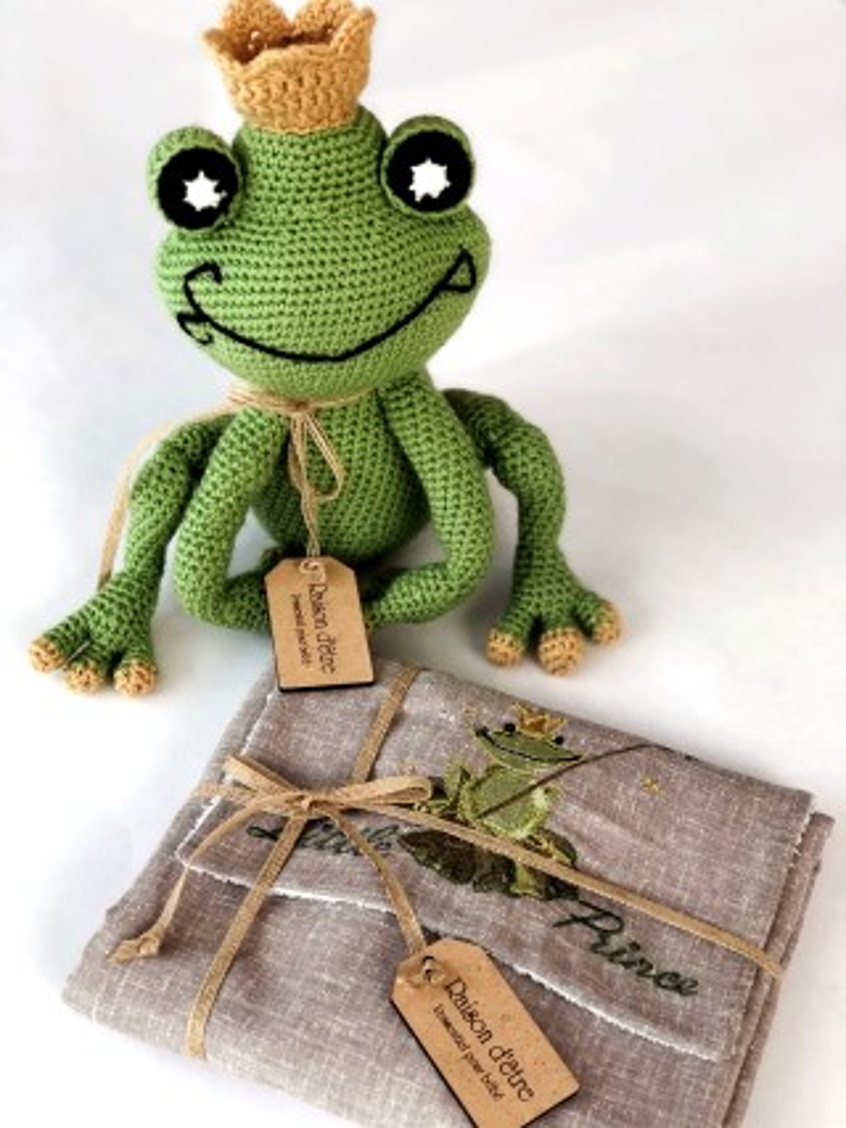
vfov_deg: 33.8
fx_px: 1858
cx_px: 423
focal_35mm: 57
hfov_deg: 25.6
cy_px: 564
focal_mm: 6.6
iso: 20
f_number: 2.8
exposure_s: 1/30
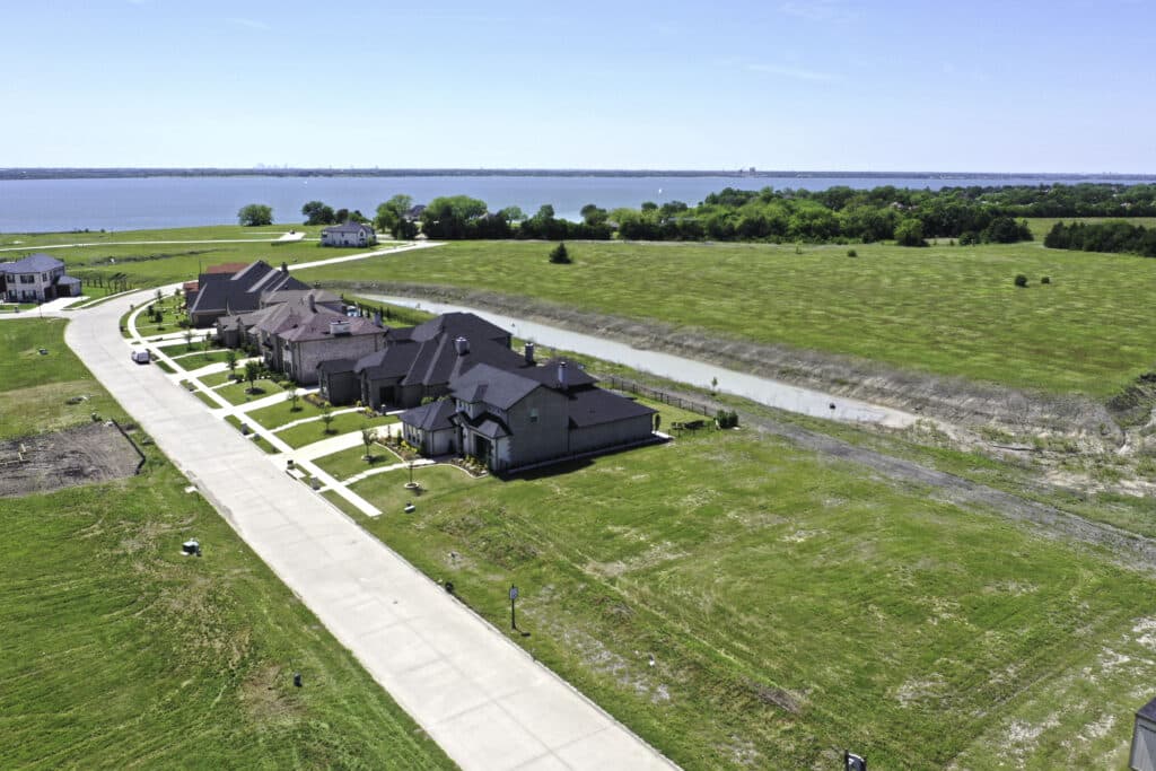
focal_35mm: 28
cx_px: 578
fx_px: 899
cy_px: 386
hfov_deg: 65.5
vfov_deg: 46.4
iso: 100
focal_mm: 10.26
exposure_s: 1/500
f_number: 5.6
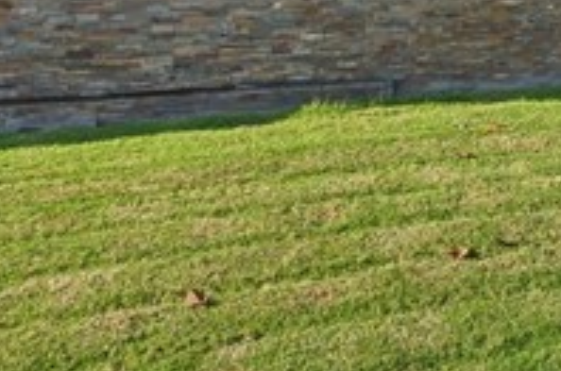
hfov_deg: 28.5
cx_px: 759
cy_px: -55
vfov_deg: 22.8
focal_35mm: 55
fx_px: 855
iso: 320
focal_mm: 17
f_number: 25
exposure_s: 1/30
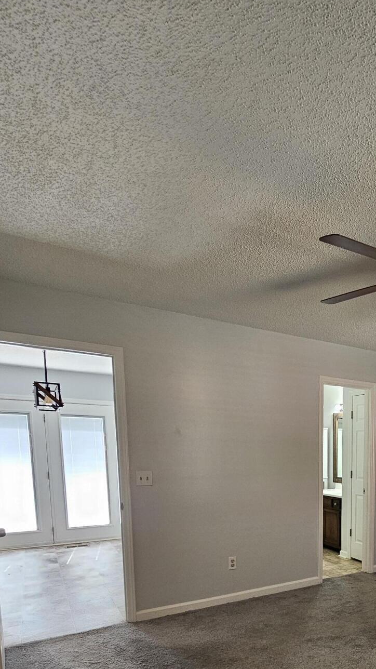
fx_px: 390
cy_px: 503
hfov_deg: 45.8
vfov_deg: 75.2
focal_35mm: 22
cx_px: 348
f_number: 2.2
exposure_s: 1/60
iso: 250
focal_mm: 2.2
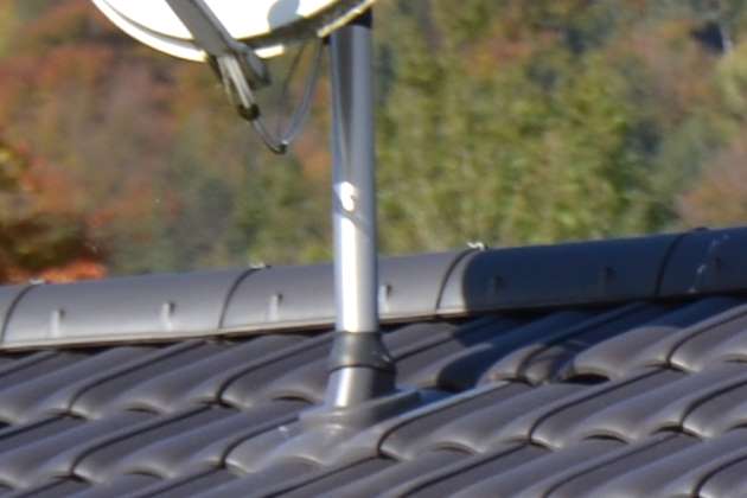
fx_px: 3268
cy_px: 249
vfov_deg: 8.7
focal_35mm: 158
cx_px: 374
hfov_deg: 13.0
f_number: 6.3
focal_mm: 105
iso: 100
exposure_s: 1/200
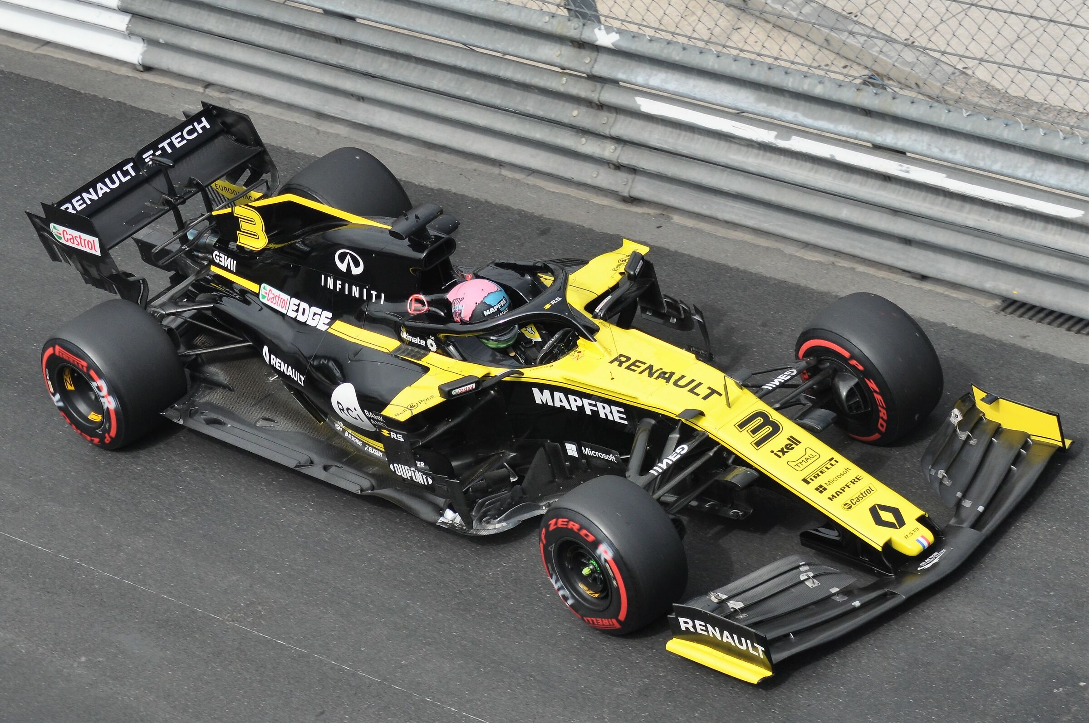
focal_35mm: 112
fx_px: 3399
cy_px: 362
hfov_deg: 18.2
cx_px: 544
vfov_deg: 12.1
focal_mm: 75
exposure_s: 1/1600
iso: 400
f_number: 6.3
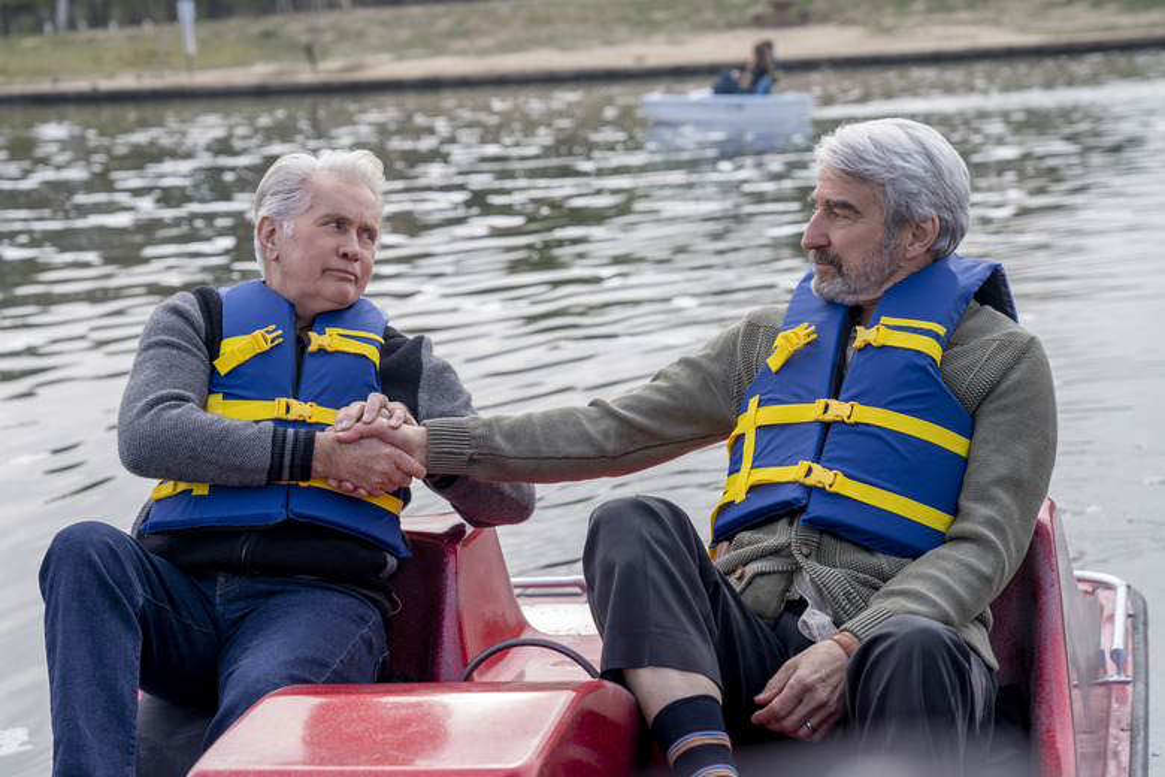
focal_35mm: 67
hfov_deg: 30.1
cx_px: 582
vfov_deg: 20.3
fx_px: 2168
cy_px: 388
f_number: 4
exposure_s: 1/320
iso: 100
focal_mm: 67
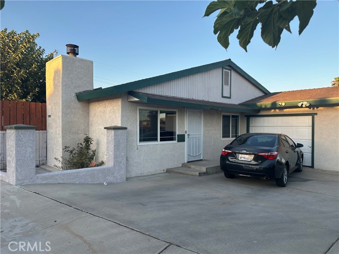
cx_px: 170
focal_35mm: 24
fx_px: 235
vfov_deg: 56.8
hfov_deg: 71.6
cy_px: 127
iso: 80
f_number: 1.78
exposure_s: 1/672
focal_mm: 6.86
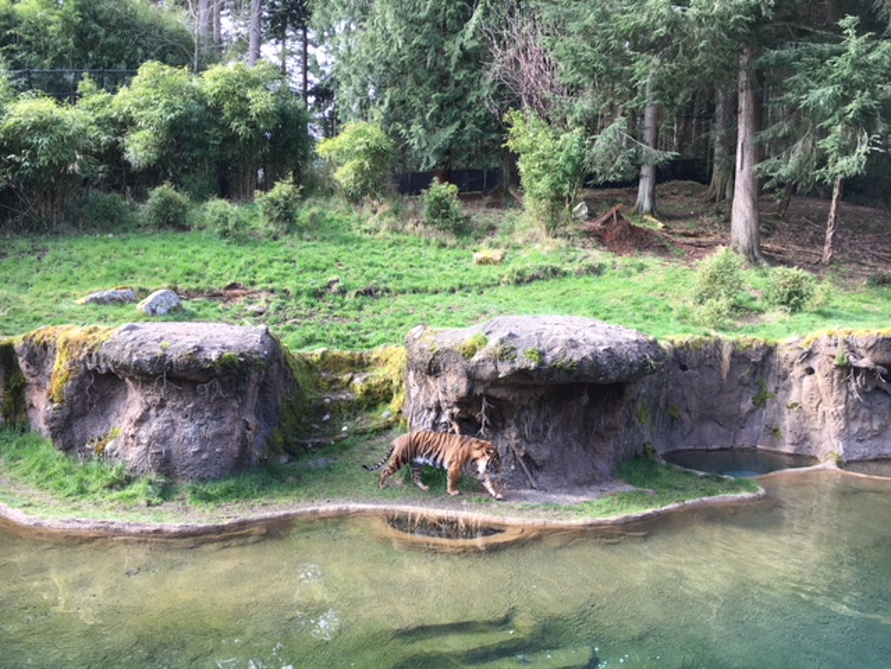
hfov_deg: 61.7
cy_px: 334
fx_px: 746
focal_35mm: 29
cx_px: 446
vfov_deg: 48.2
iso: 25
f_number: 2.2
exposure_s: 1/120
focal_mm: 4.15
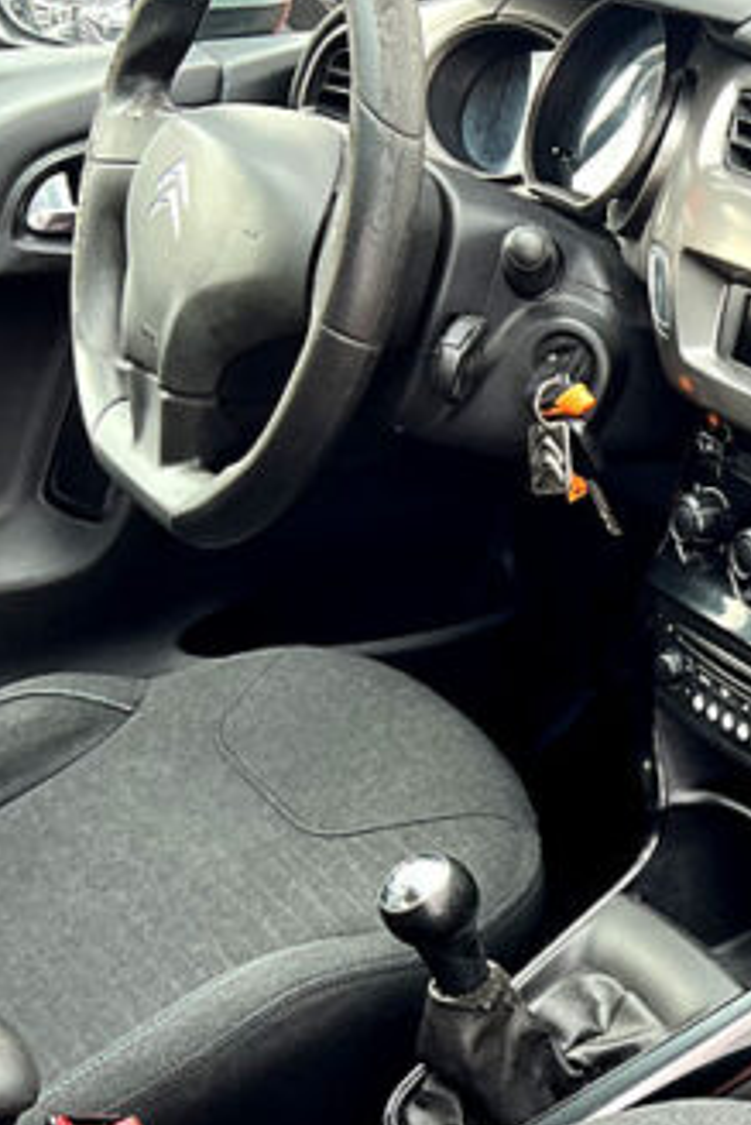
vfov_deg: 29.9
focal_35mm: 66
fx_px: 2063
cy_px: 875
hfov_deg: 19.3
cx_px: 926
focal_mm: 5.7
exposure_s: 1/121
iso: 100
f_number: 1.5
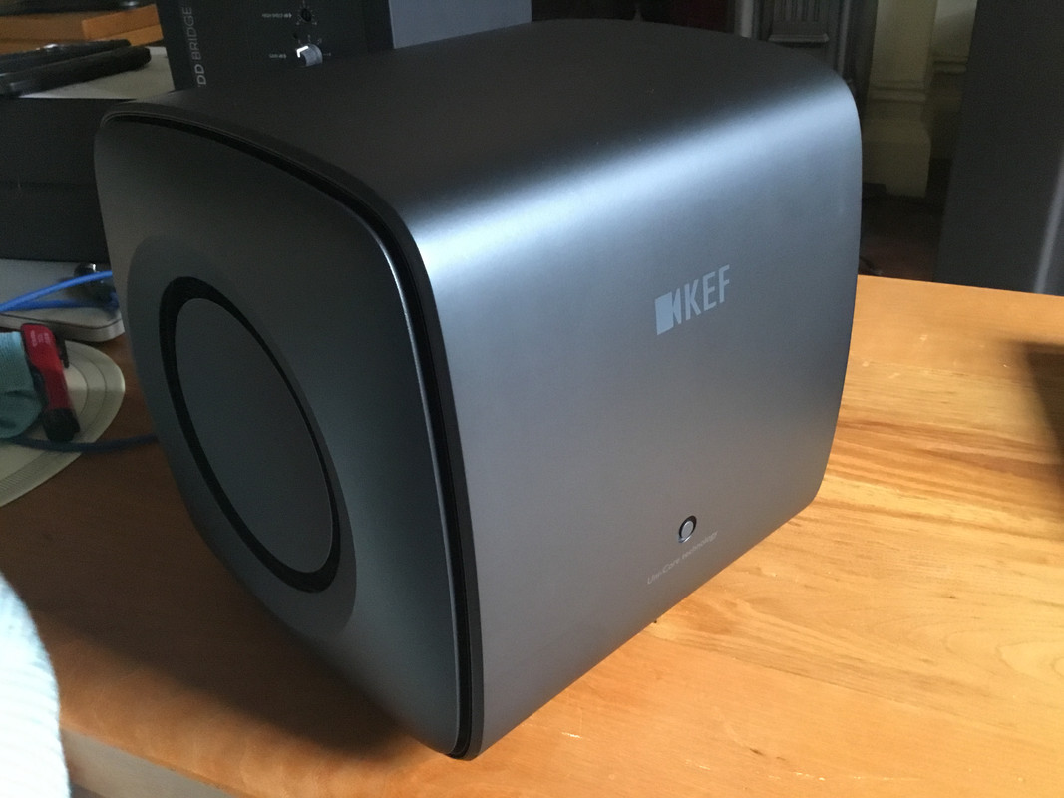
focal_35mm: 31
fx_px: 953
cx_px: 532
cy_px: 399
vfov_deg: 45.4
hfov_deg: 58.4
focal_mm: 3.3
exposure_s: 1/17
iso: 320
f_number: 2.4
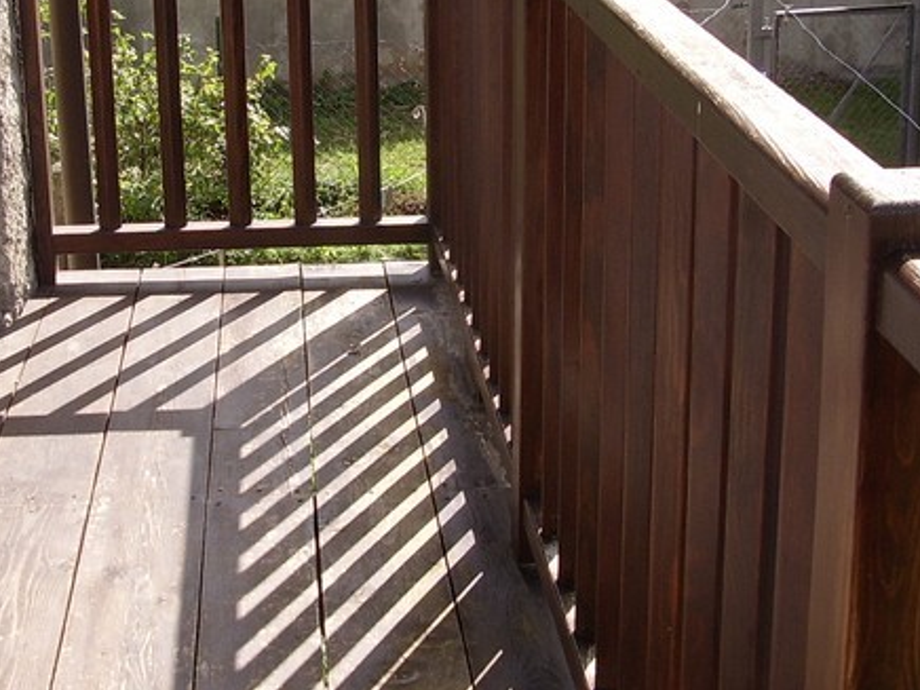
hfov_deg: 34.7
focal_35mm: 55
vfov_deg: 26.2
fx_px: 1462
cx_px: 321
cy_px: 177
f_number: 4.1
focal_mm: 5.8
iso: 71
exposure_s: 1/297
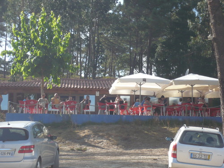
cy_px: 84
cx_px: 112
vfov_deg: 14.4
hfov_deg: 19.1
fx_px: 667
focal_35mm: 103
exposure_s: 1/250
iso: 100
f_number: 4.9
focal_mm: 17
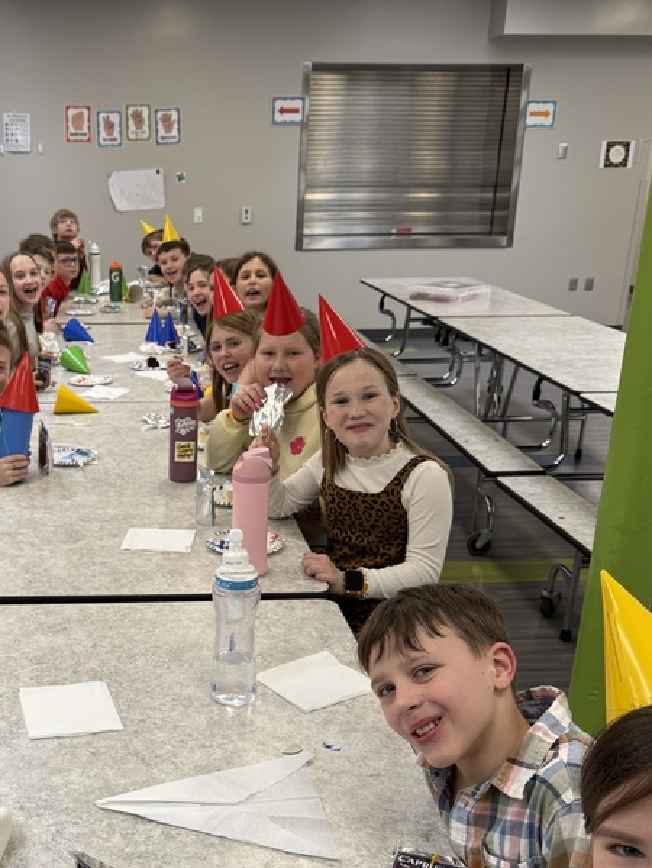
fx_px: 1029
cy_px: 577
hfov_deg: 34.3
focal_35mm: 41
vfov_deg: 45.1
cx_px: 151
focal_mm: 6.76
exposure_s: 1/100
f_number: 1.78
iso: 80
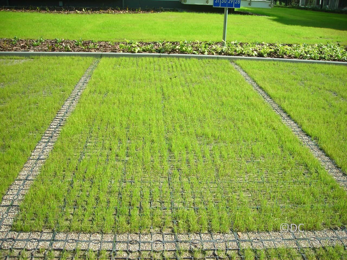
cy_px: 130
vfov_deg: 37.7
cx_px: 174
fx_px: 381
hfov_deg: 49.0
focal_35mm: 38
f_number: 3.2
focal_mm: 6.3
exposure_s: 1/332
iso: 50
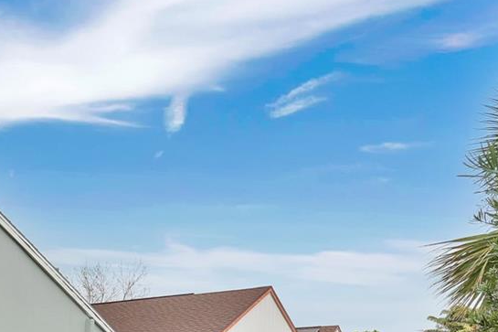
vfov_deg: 25.2
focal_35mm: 47
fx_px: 650
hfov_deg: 35.1
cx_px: -69
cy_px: 418
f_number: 8
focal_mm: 16
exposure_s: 1/100
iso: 100
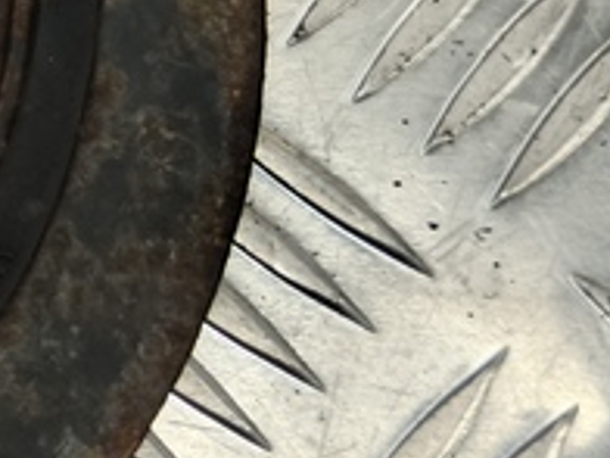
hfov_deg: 13.7
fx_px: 2115
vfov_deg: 12.0
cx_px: -657
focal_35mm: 120
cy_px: -128
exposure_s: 1/25
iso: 103
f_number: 1.6
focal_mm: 4.11
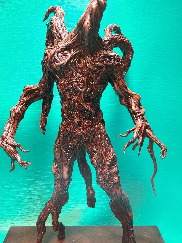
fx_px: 252
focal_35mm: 36
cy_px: 125
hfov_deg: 39.6
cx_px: 97
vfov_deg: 51.4
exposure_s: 1/50
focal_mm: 5.4
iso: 500
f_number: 1.8
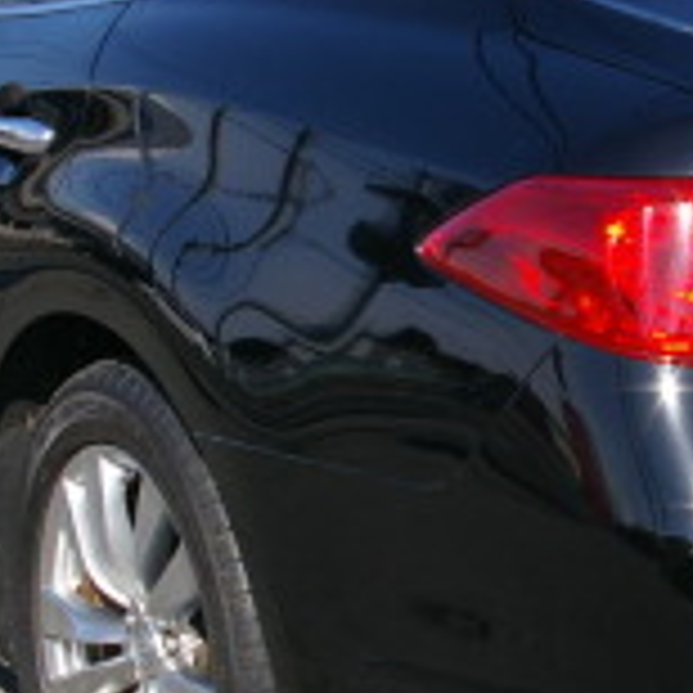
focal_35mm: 138
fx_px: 3126
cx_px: 612
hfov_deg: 12.6
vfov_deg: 12.6
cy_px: 212
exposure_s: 1/250
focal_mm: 26
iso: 200
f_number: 8
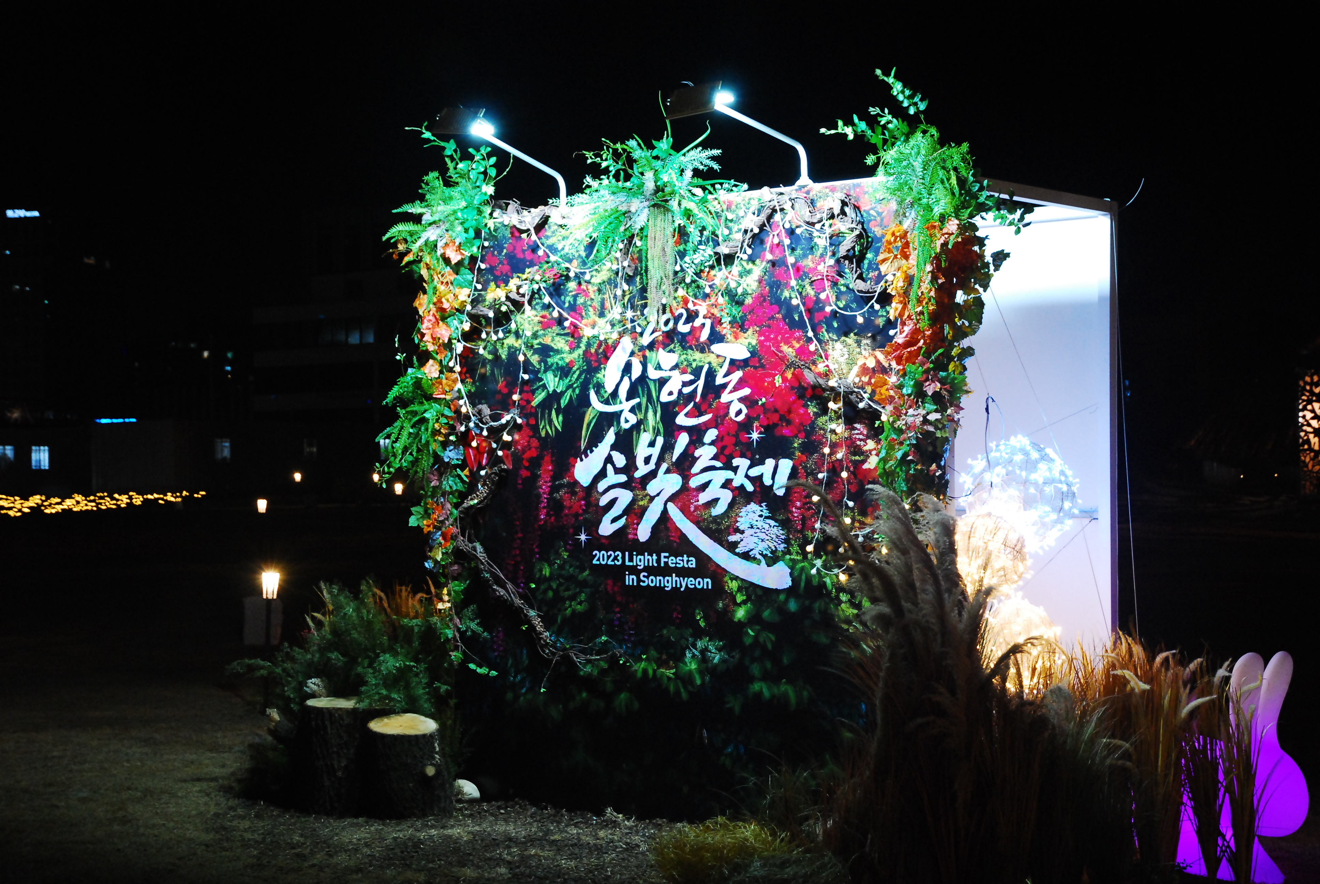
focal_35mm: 57
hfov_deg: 35.0
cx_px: 660
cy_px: 442
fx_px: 2092
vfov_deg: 23.8
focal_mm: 38
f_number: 4.8
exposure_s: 1/30
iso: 1250
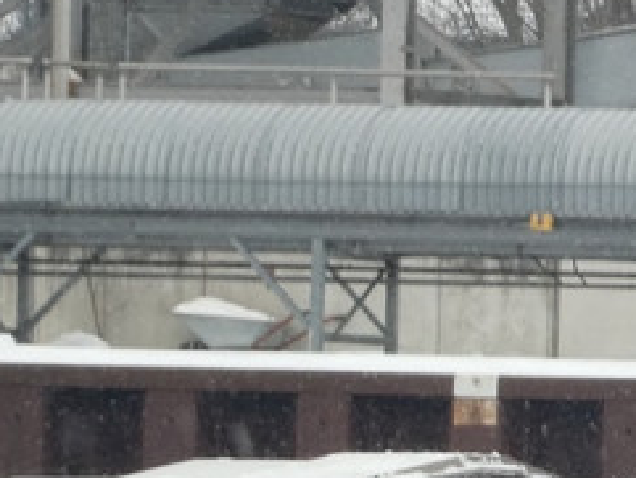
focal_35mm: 1105
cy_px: 531
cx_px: 603
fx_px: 20312
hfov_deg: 1.8
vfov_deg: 1.3
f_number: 5.6
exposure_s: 1/100
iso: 80
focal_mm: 44.8
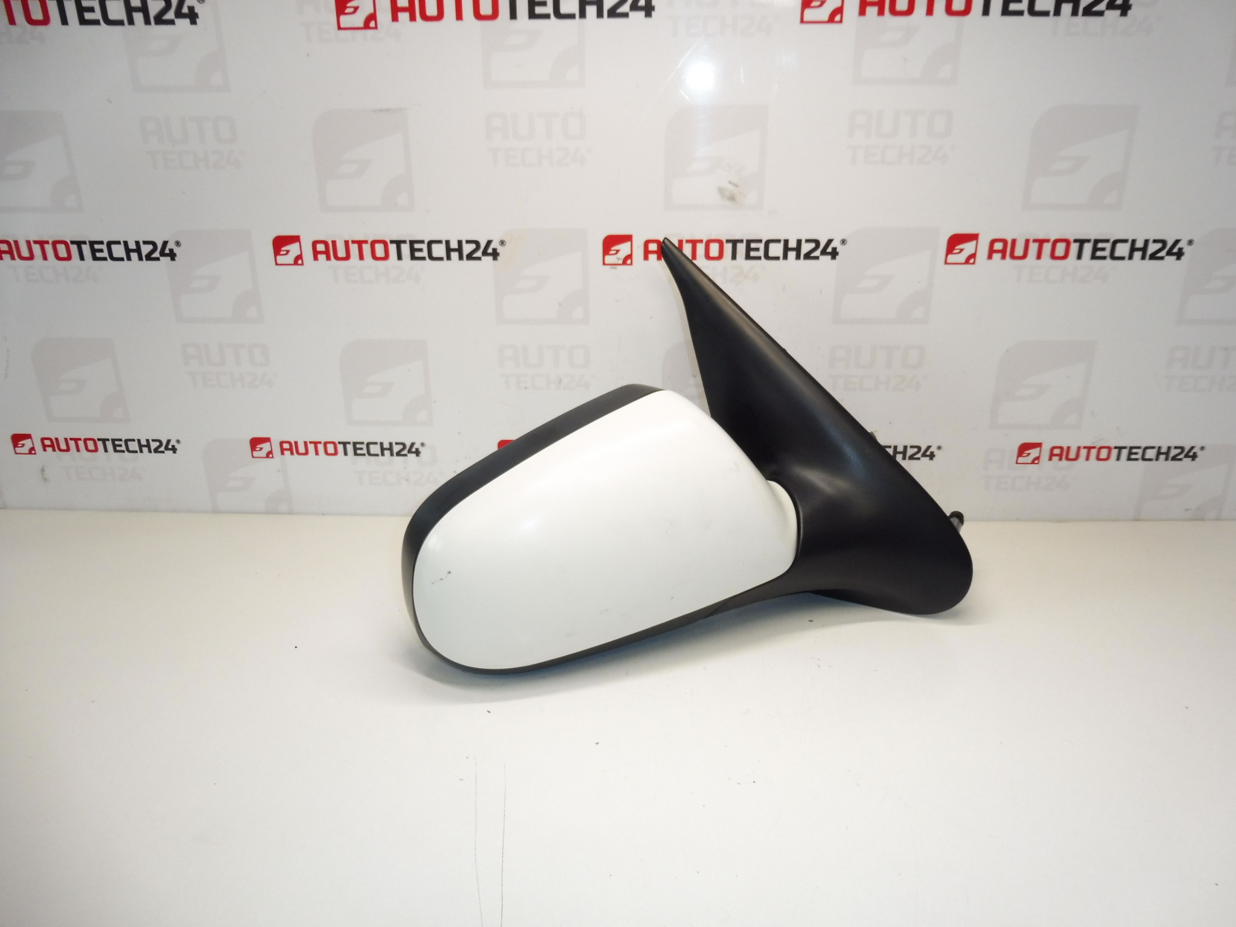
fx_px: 857
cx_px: 618
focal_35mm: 24
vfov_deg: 56.8
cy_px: 464
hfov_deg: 71.6
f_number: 3.5
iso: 200
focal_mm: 4.3
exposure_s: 1/160
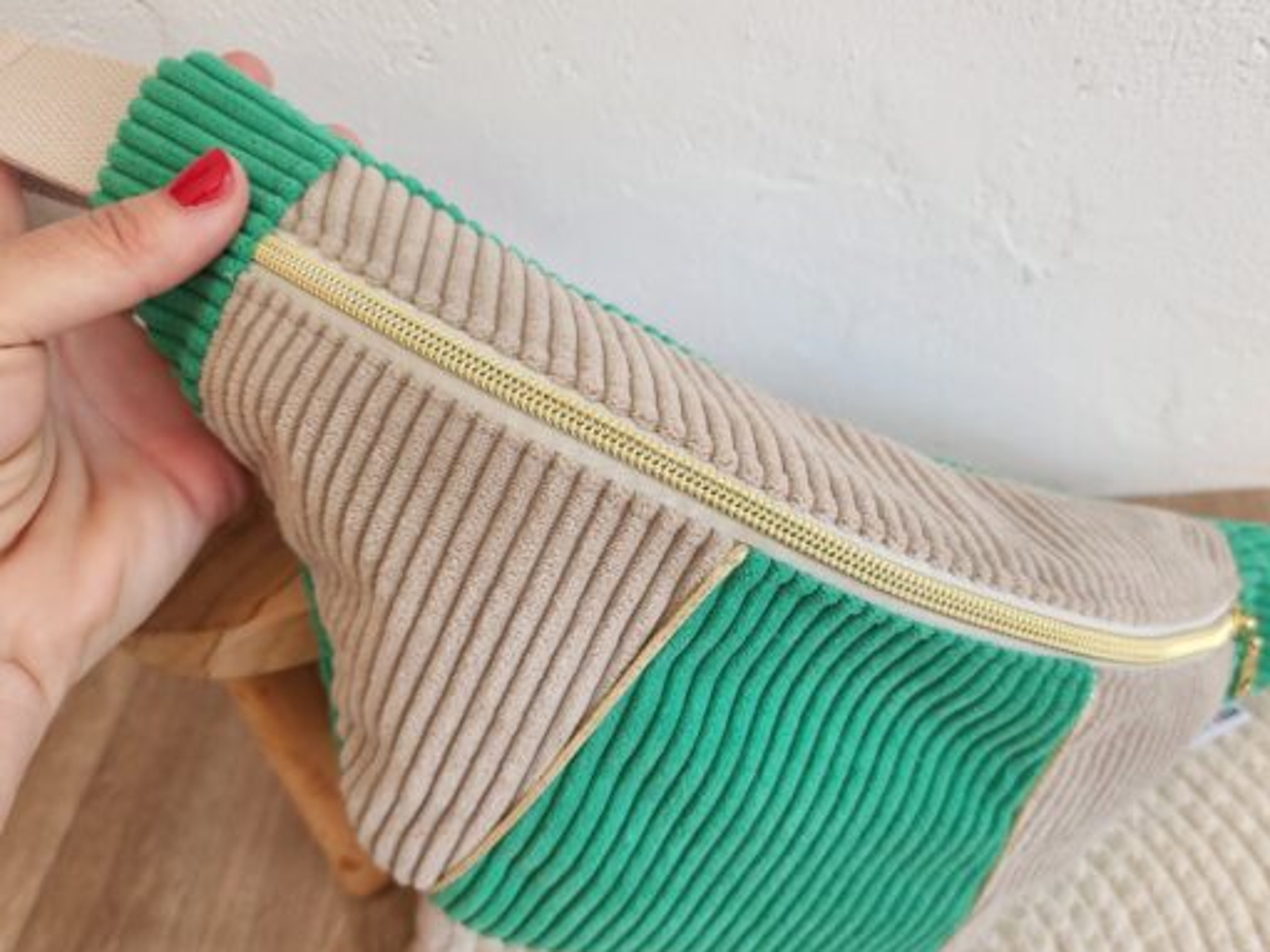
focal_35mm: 27
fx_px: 990
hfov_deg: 65.1
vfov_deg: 51.3
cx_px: 706
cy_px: 500
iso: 50
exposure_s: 1/180
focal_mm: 6.4
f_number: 1.8
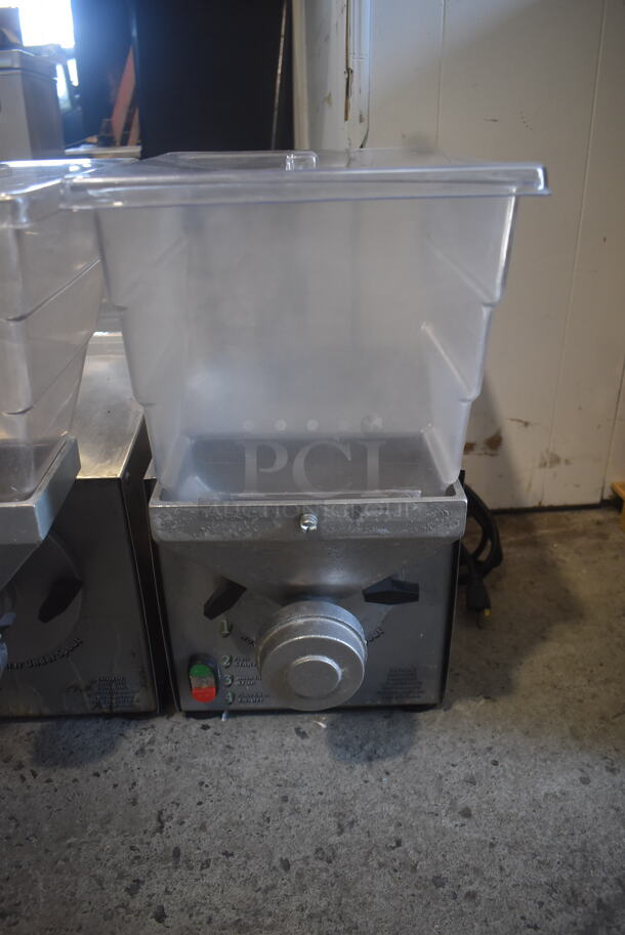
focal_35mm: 27
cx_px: 312
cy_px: 468
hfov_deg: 48.0
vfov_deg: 67.3
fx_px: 702
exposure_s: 1/125
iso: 900
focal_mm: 18
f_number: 3.5
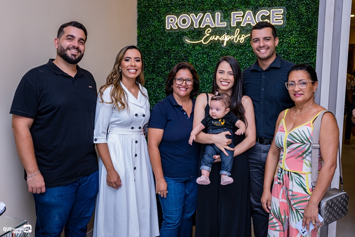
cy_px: 118
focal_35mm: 36
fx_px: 355
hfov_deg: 53.1
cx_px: 178
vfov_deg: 36.9
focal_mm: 24
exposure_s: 1/200
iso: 400
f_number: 3.2
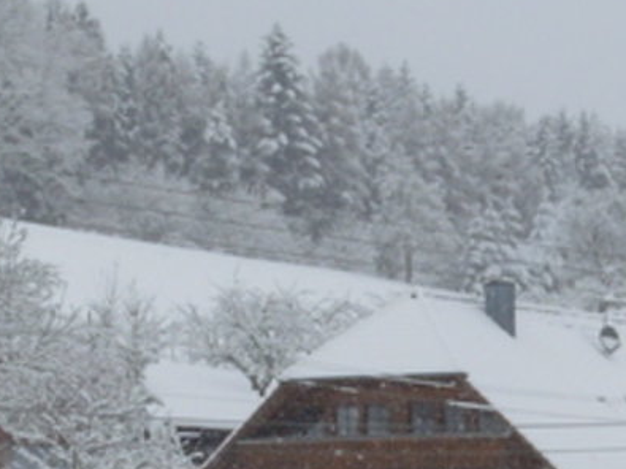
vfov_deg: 5.9
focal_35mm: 249
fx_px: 4502
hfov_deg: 7.9
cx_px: 525
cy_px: 491
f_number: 3.7
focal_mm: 13.5
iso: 50
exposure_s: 1/575
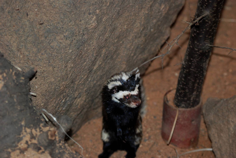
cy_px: 79
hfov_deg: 13.7
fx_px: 984
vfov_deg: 9.2
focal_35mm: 150
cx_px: 118
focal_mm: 100
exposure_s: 1/60
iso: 1000
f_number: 5
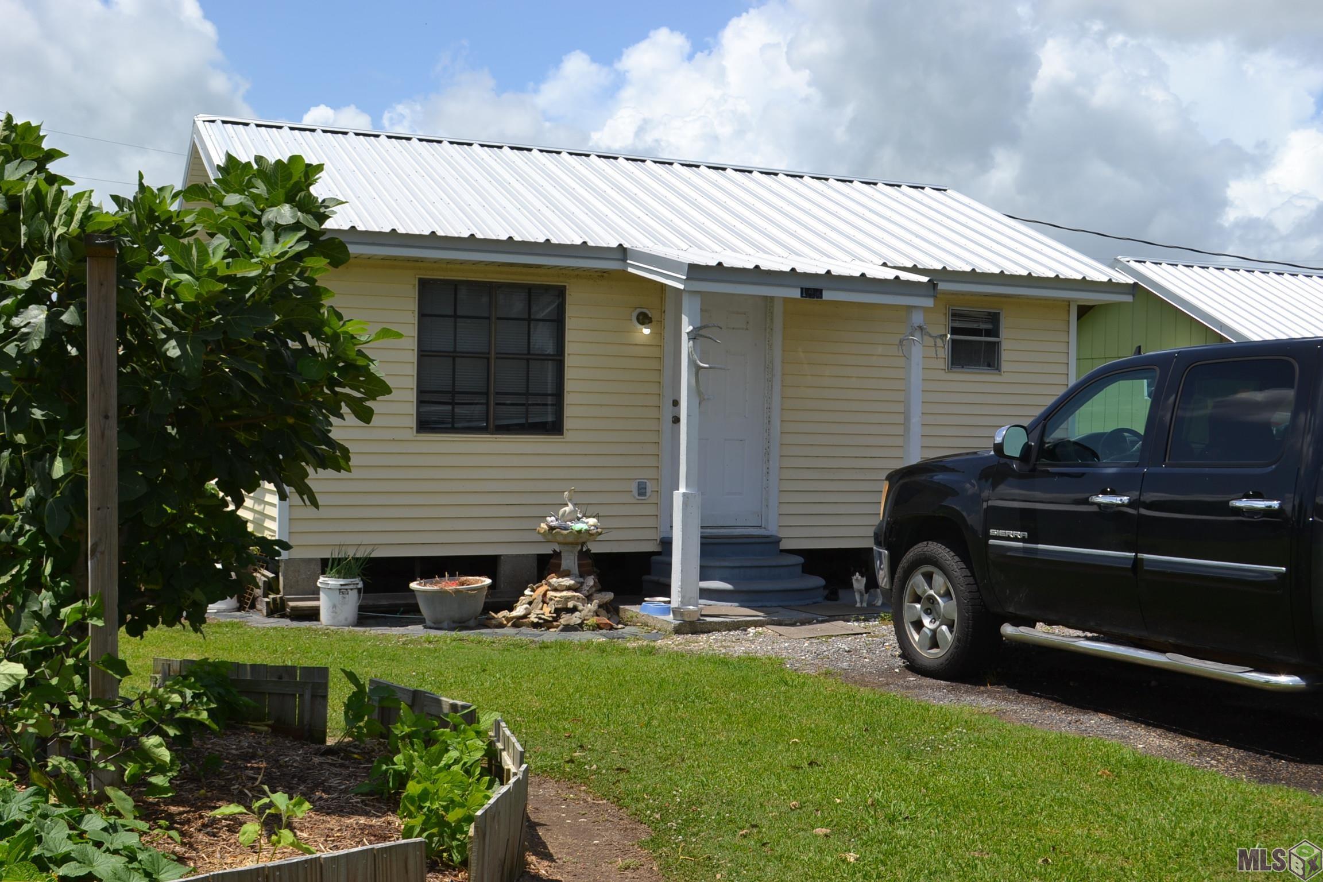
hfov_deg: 49.6
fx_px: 1433
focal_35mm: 39
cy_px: 441
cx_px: 662
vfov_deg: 34.2
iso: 100
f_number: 9
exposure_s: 1/200
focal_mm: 26
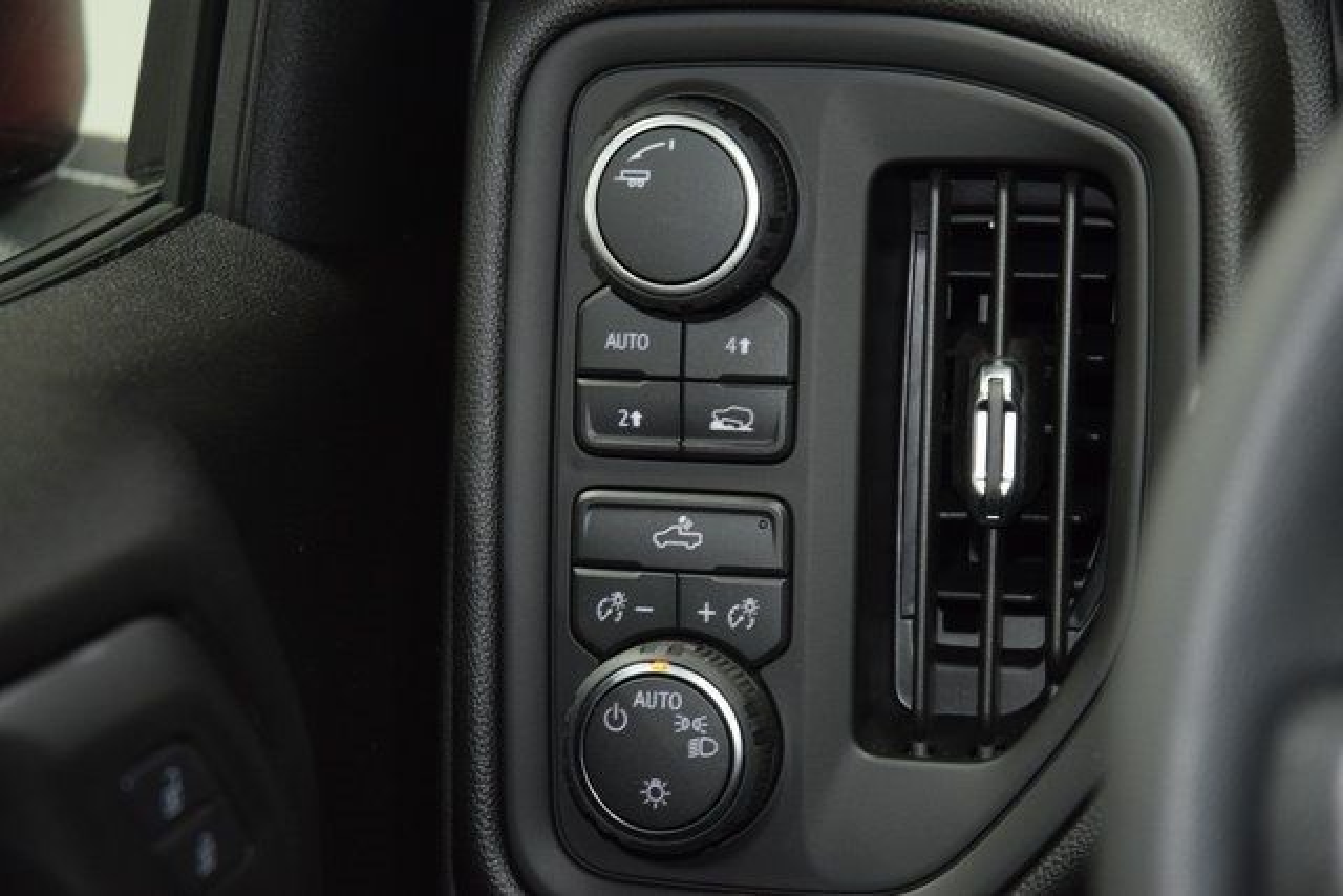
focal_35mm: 105
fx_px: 3918
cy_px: 448
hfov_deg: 19.5
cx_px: 672
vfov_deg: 13.0
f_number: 4.5
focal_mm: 70
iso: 1600
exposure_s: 1/25
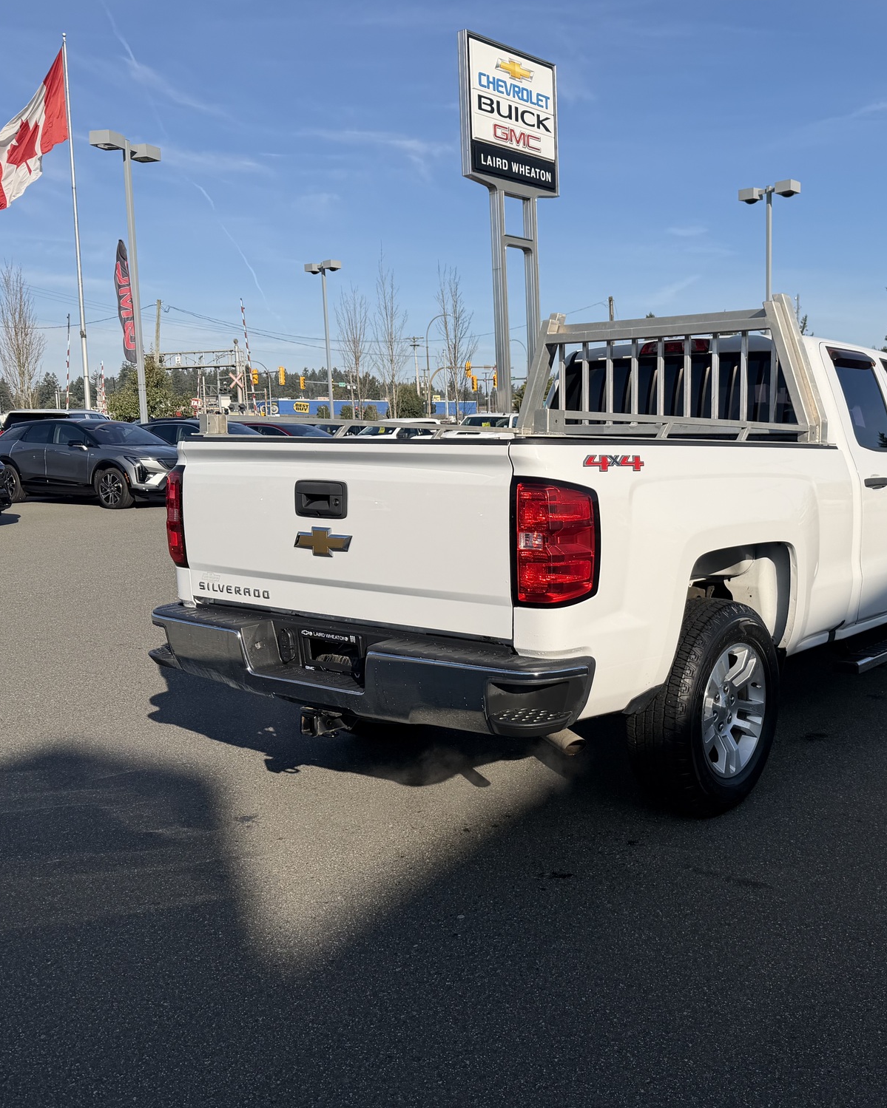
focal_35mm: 32
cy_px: 548
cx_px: 613
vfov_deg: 55.7
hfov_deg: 44.9
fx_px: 1050
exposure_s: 1/7353
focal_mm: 6.76
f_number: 1.78
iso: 80
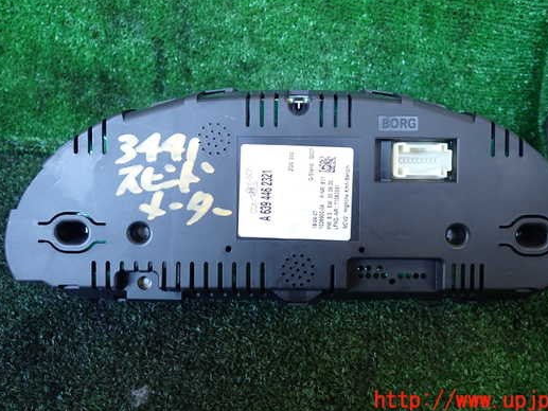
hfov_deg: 61.6
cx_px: 296
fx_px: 459
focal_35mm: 29
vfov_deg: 48.1
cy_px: 176
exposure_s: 1/50
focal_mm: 4.5
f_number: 2
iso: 200
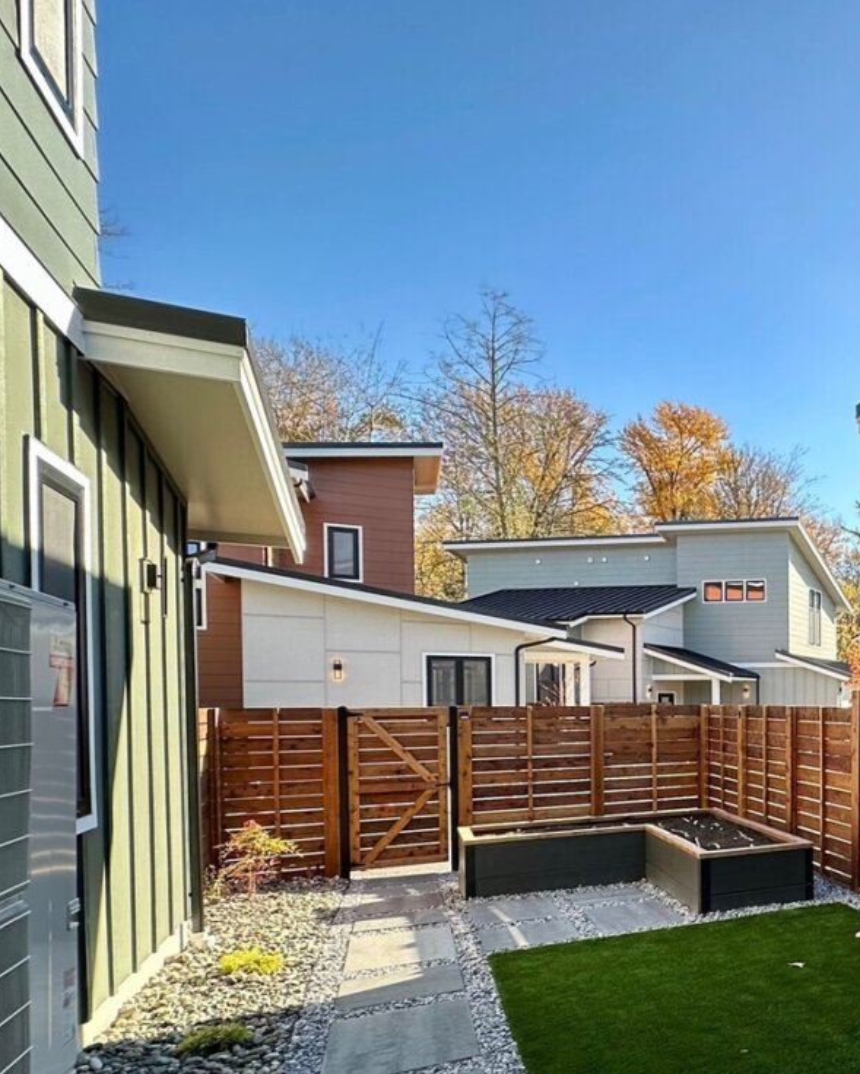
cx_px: 943
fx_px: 827
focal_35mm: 26
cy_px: 718
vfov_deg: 64.3
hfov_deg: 43.0
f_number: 2.2
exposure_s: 1/317
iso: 40
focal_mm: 2.22
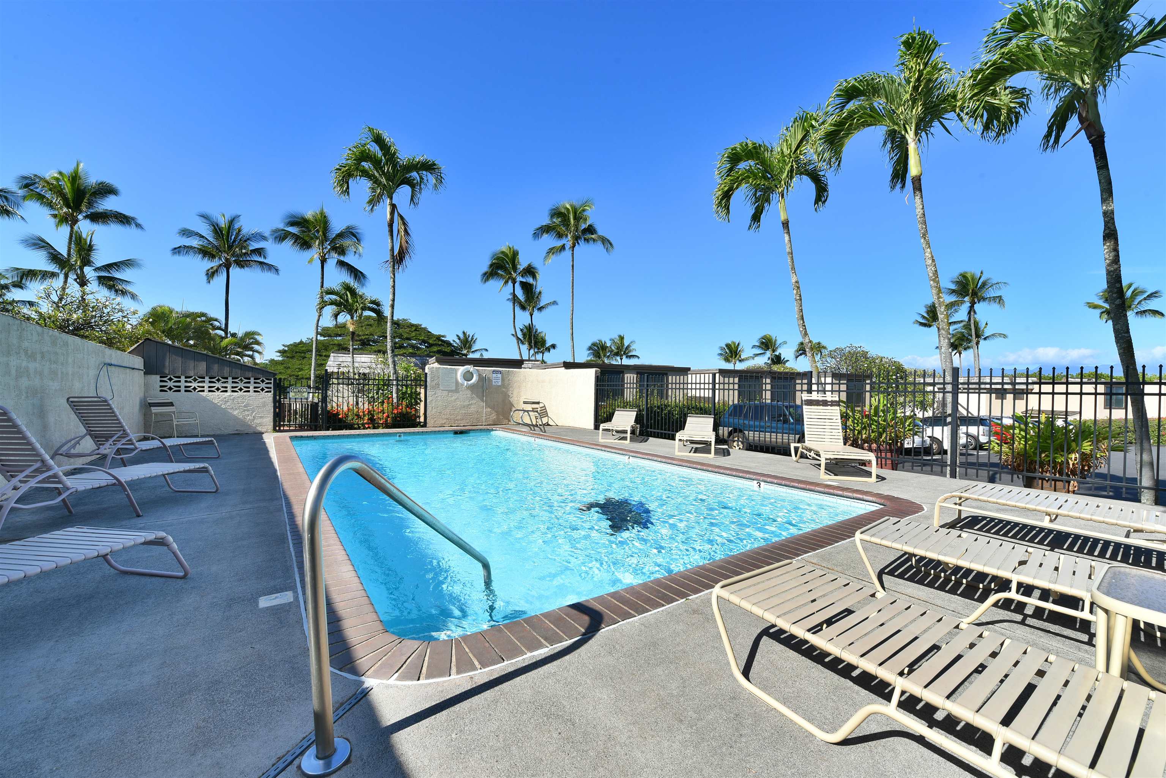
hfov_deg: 104.2
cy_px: 389
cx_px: 583
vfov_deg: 81.2
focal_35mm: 14
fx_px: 454
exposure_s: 1/40
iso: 100
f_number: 13
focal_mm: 14
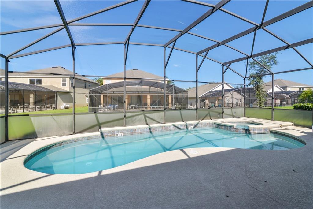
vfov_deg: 73.8
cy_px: 104
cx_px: 156
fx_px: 139
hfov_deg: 96.7
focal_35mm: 16
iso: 250
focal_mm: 16
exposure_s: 1/640
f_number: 8
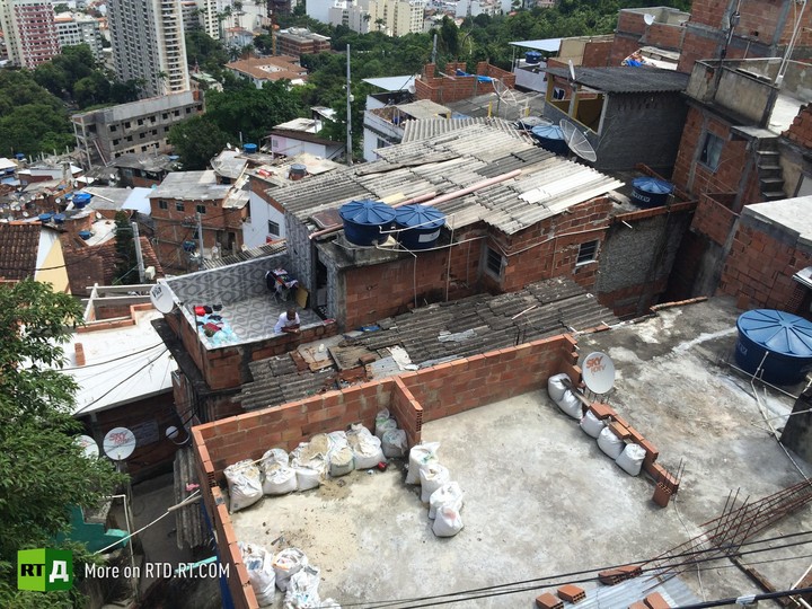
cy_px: 304
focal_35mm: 29
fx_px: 680
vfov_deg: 48.2
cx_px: 406
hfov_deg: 61.7
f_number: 2.2
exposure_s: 1/1866
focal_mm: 4.15
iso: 32
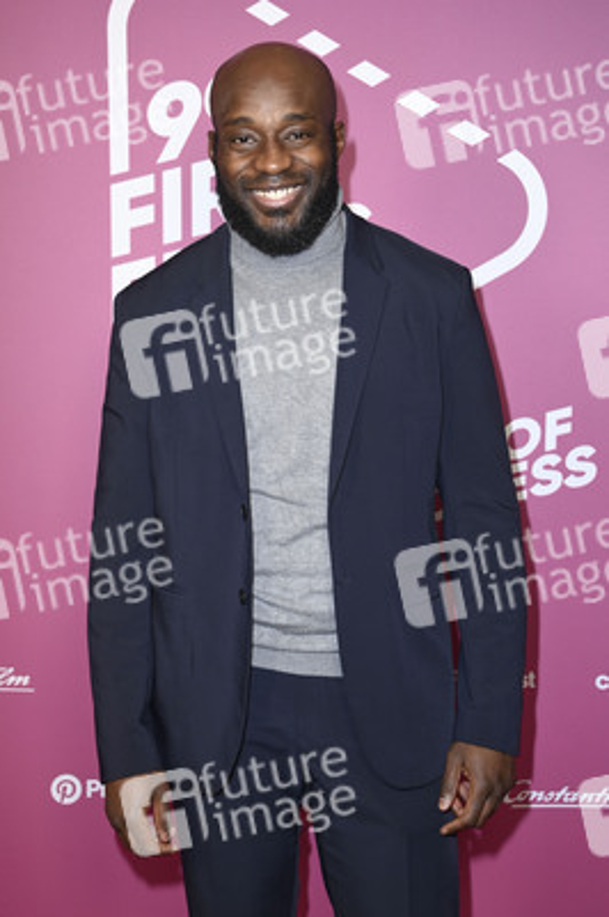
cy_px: 458
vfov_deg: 39.6
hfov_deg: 26.9
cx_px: 304
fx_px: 1271
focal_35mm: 50
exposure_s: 1/250
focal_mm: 50
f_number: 5.6
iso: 640
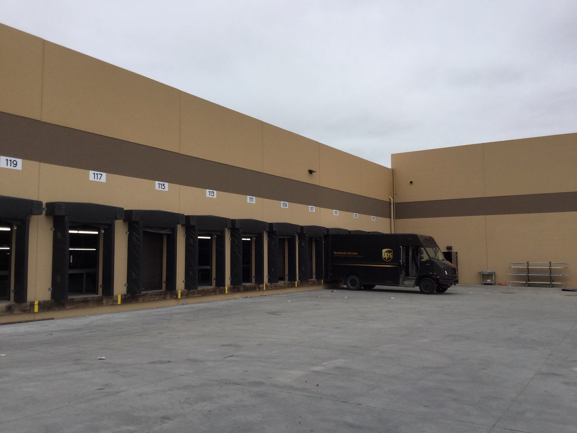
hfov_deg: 58.4
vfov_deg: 45.4
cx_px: 288
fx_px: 517
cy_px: 216
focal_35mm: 31
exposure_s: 1/815
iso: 25
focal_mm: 3.3
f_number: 2.4
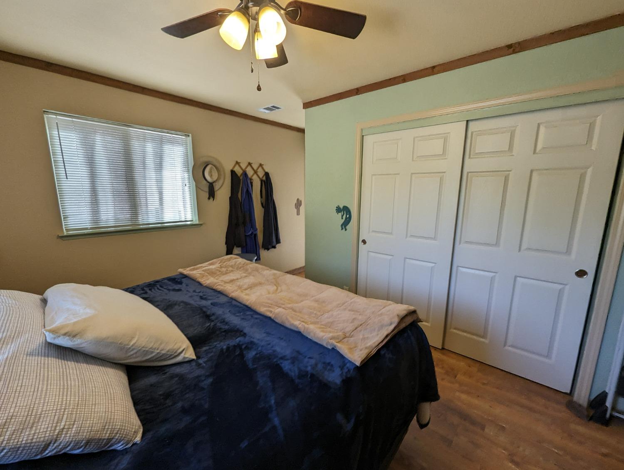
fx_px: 235
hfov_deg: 106.1
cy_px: 235
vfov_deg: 90.0
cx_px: 312
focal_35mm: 13
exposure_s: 1/120
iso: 117
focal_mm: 1.95
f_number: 2.2
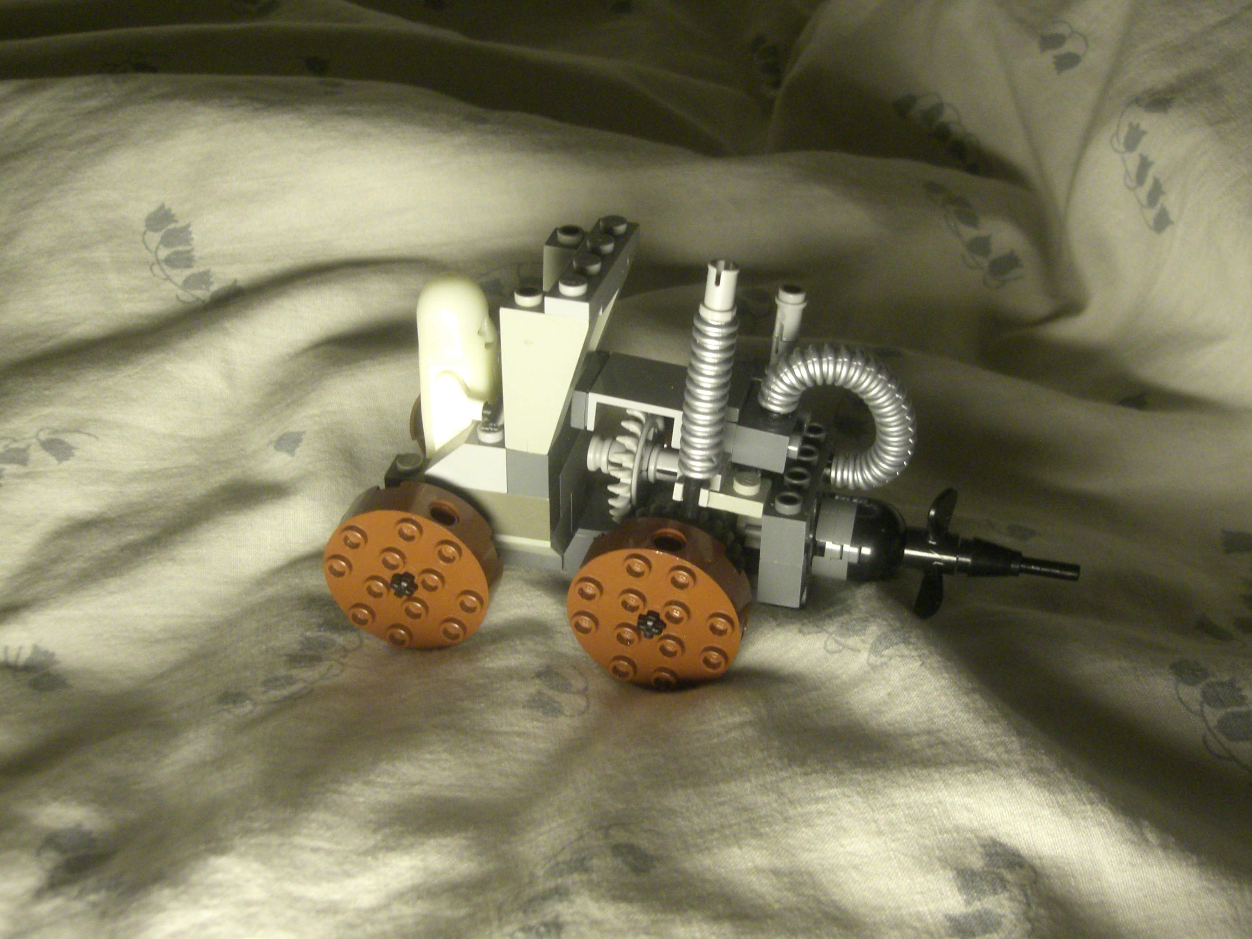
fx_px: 1664
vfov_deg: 31.5
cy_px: 470
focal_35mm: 46
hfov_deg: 41.2
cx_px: 626
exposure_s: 1/100
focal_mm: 7.56
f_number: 3.3
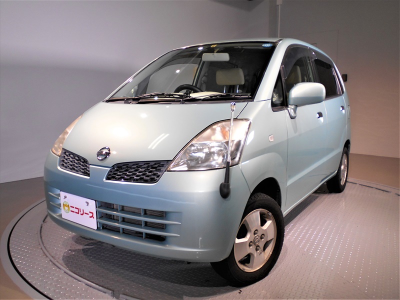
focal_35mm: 30
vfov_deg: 46.8
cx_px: 200
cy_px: 150
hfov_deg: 60.0
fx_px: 347
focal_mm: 5.1
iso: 80
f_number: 3.4
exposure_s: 1/30
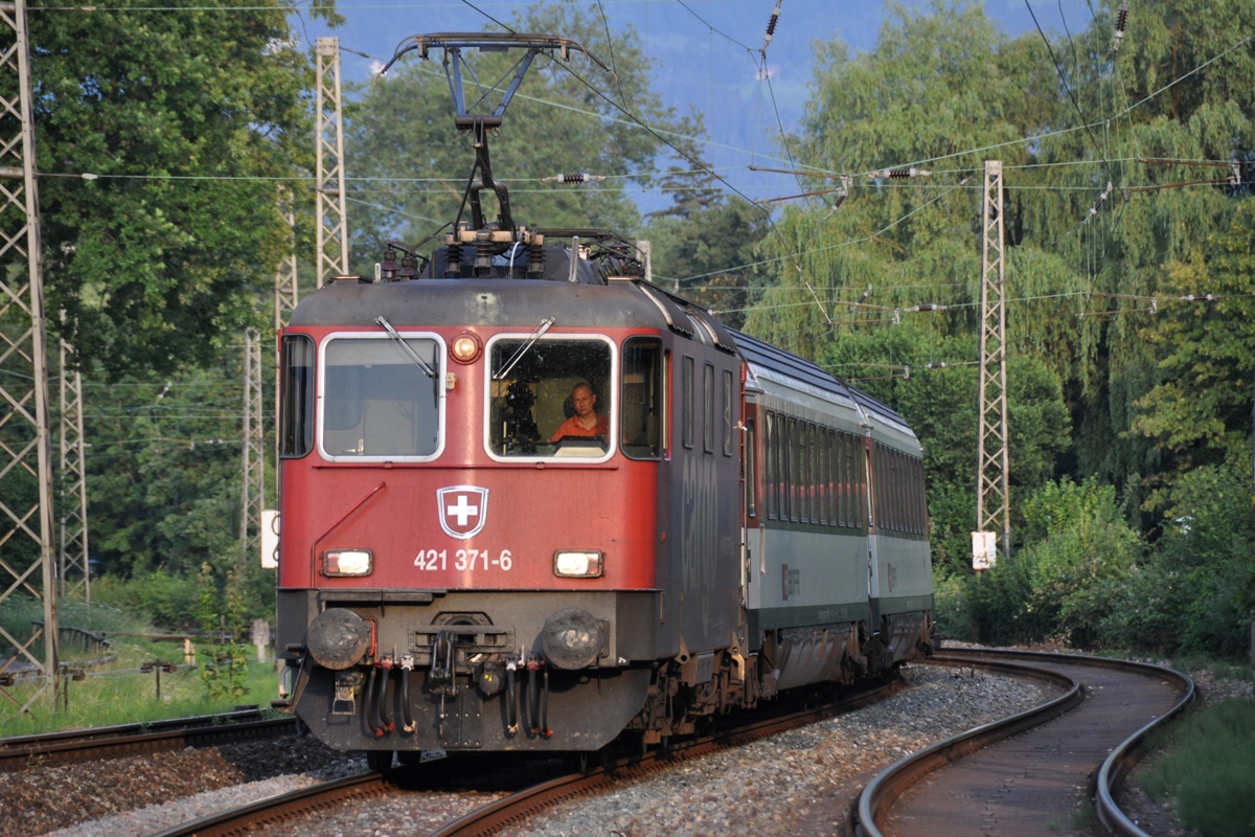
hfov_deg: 6.9
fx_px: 10458
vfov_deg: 4.6
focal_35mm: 300
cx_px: 628
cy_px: 418
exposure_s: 1/640
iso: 800
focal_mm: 200
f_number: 5.6
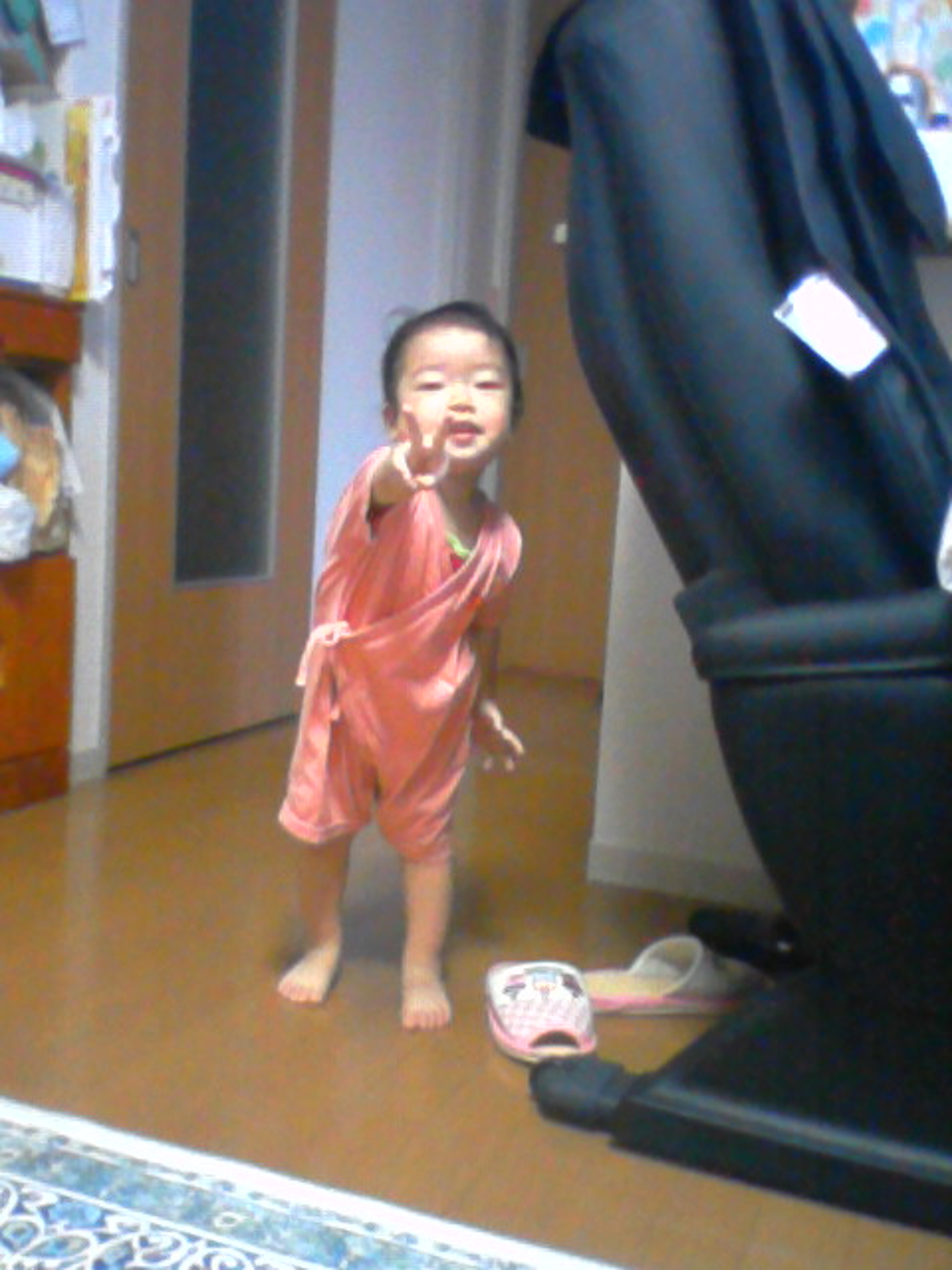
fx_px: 1063
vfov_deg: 61.7
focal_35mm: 29
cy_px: 635
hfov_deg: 48.2
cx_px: 476
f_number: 2.8
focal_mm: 1.5
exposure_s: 1/6.85
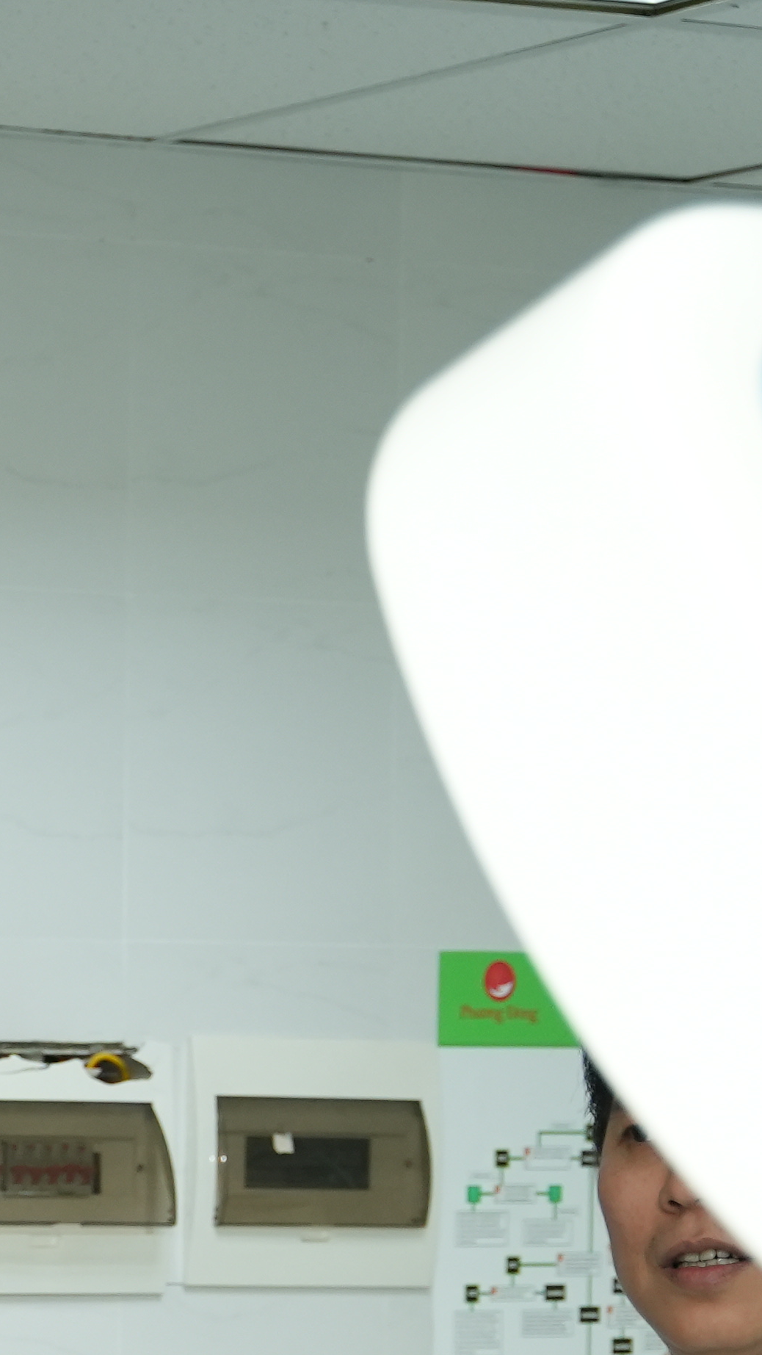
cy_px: 1709
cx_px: -1331
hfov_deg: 6.3
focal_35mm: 181
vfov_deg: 11.6
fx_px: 6486
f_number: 3.2
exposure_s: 1/160
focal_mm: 45.4
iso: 1000
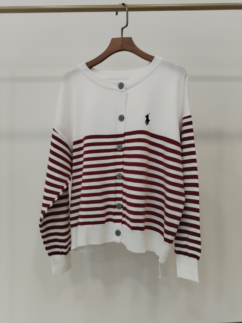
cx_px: 121
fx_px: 270
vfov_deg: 61.7
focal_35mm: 29
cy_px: 162
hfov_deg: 48.2
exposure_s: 1/50
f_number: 1.8
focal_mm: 4.75
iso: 164
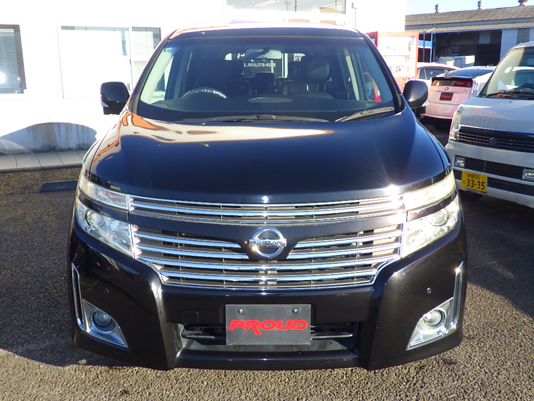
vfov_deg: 41.8
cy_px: 200
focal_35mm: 34
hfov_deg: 54.0
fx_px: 524
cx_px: 267
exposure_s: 1/250
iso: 125
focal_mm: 6.1
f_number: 4.6
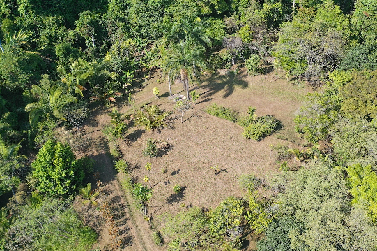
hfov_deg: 48.0
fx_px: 419
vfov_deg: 33.1
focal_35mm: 40
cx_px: 235
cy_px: 86
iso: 100
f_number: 3.5
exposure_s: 1/80
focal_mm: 10.26
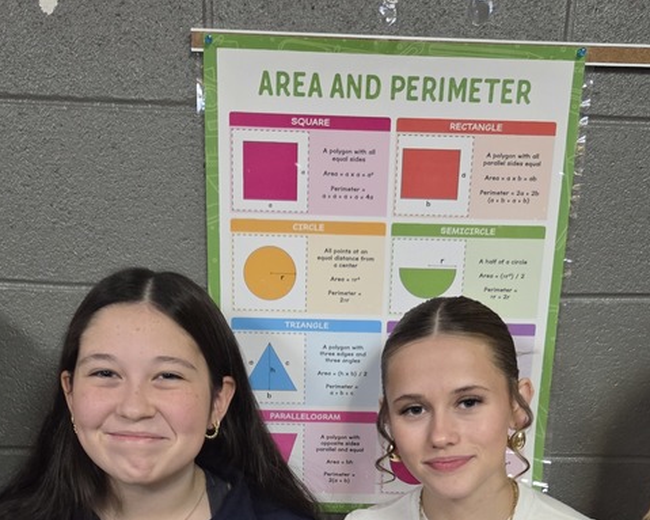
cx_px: 335
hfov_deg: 38.8
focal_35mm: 48
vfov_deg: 29.4
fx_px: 923
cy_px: 520
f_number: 1.8
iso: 1250
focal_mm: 5.4
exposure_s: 1/120
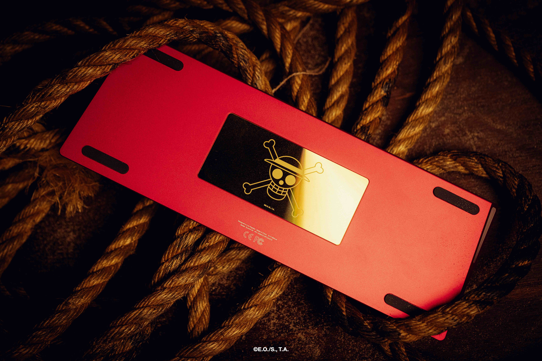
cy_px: 180
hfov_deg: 36.9
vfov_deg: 25.1
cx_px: 271
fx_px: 813
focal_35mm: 54
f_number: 4
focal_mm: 54
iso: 1250
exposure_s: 1/320
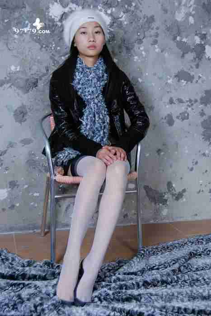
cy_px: 158
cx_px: 106
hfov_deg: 29.9
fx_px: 395
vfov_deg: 43.6
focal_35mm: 45
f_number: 5.6
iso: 100
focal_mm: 30
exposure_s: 1/125
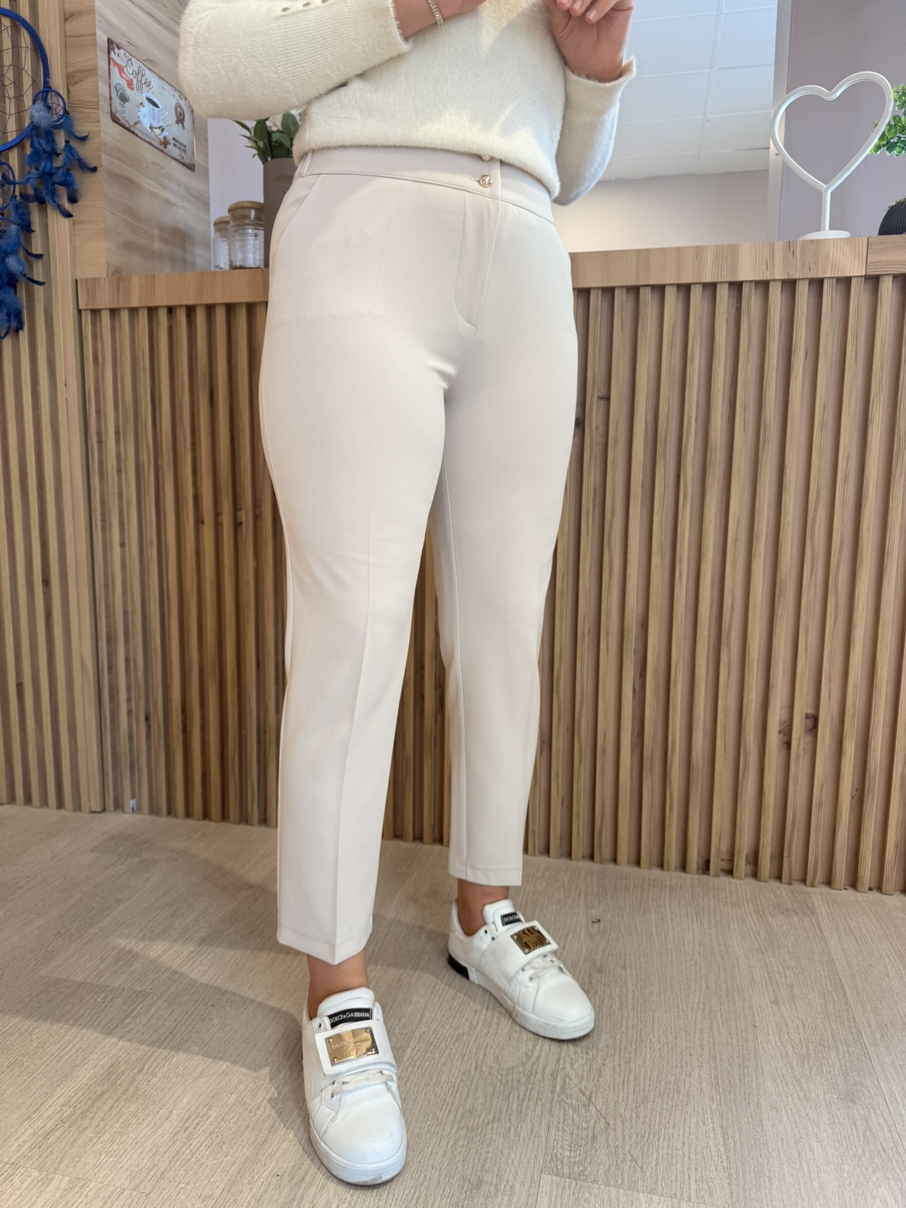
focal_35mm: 24
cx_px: 453
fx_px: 838
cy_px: 604
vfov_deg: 71.6
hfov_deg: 56.8
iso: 80
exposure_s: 1/100
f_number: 1.78
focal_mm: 6.76
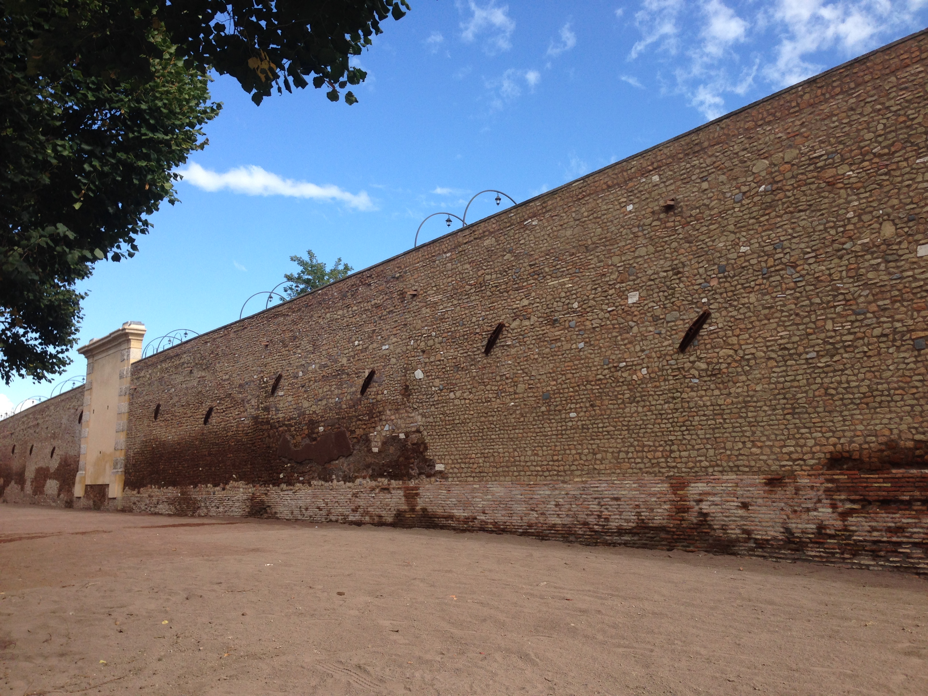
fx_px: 885
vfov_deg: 42.9
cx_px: 464
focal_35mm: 33
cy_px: 348
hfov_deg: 55.4
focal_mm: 4.12
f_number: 2.4
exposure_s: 1/874
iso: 50
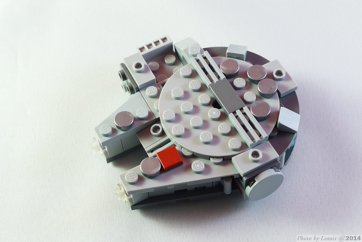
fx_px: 704
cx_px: 181
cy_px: 121
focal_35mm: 70
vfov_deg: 19.5
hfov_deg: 28.8
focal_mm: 13.7
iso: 80
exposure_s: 1/2.5
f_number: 4
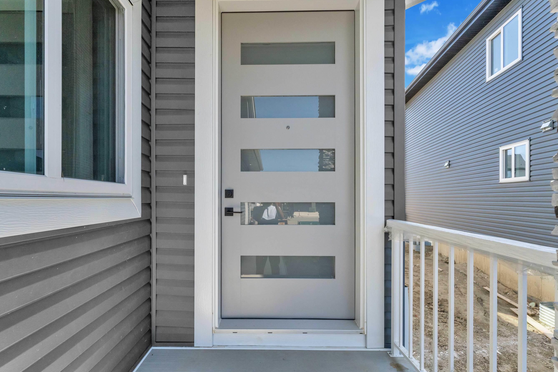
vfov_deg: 73.7
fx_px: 248
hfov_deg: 96.7
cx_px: 267
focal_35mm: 16
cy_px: 197
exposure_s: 1/640
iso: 2500
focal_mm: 14
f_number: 11
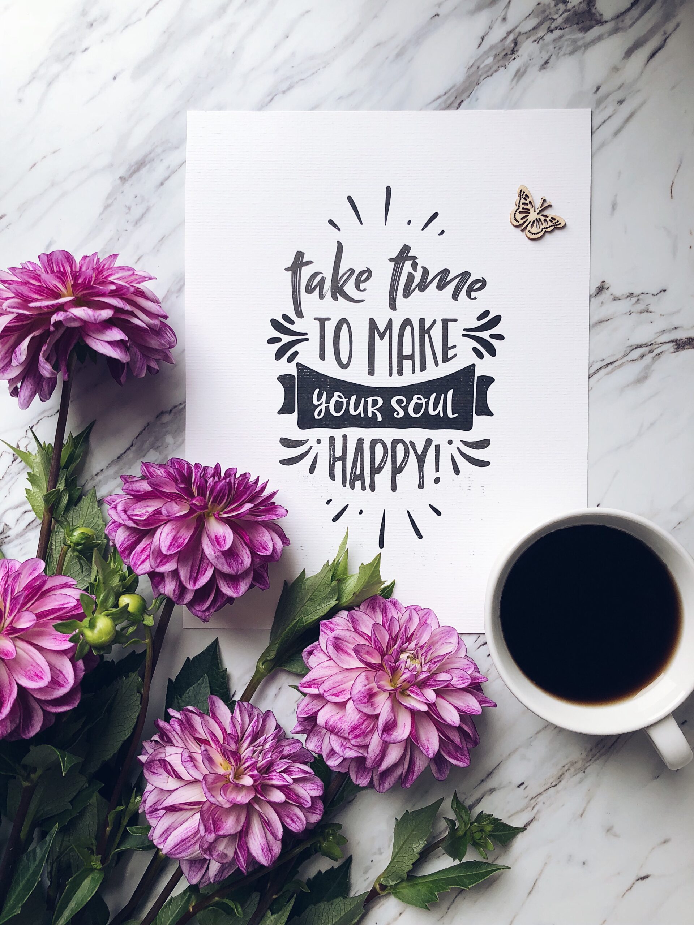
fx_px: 748
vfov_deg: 63.4
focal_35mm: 28
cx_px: 347
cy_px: 462
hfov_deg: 49.7
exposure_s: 1/120
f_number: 1.8
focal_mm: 3.99
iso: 25
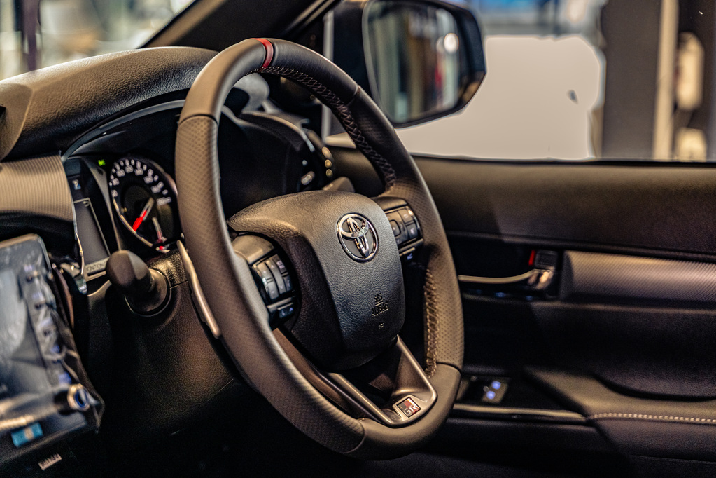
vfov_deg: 18.2
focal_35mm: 75
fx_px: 1492
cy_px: 239
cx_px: 358
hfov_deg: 27.0
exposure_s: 1/125
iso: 1250
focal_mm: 75
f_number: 2.8
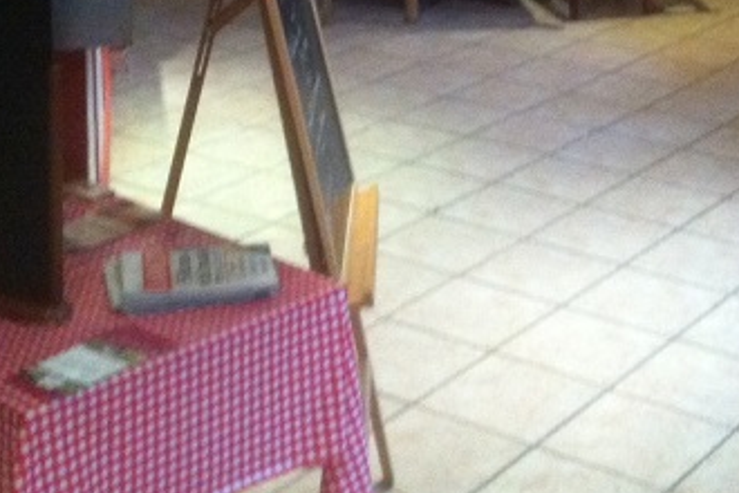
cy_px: -82
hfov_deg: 22.9
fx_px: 1806
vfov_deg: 15.0
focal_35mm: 88
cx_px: 544
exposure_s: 1/15
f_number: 2.8
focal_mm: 3.85
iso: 400
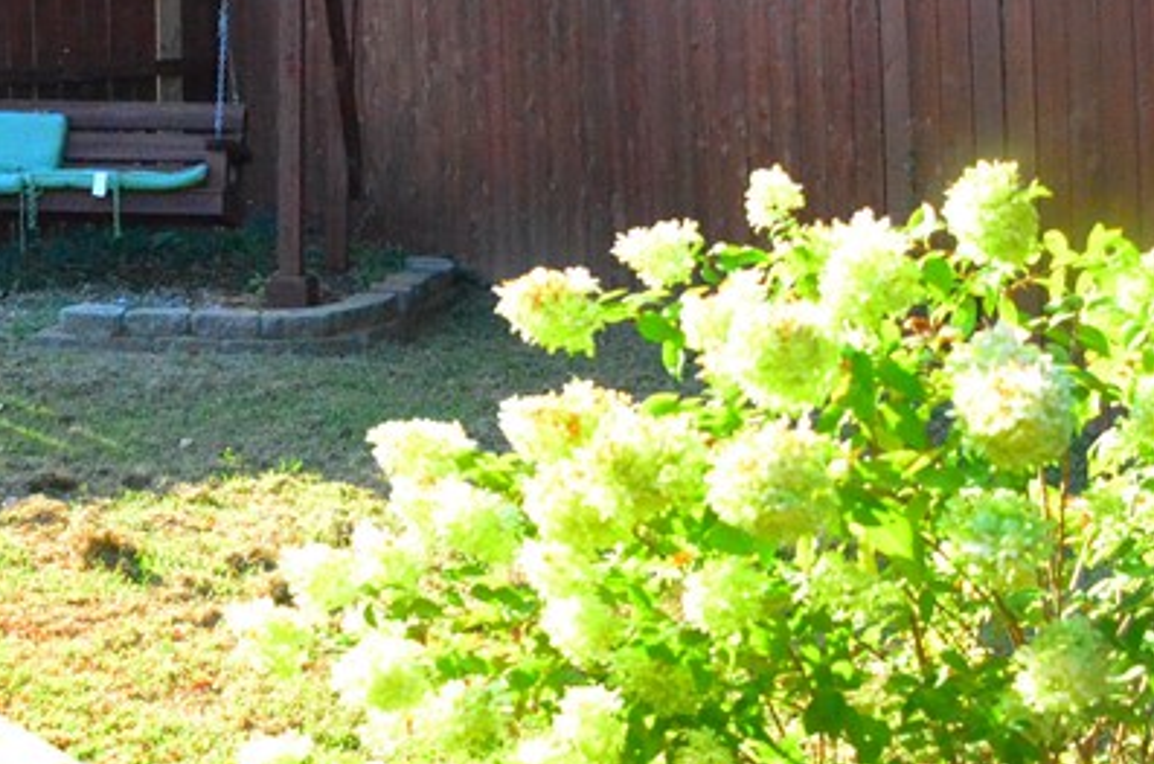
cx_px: 211
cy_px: -4
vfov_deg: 17.9
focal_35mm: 74
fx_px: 2367
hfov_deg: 26.8
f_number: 4
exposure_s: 1/1600
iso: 6400
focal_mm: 18
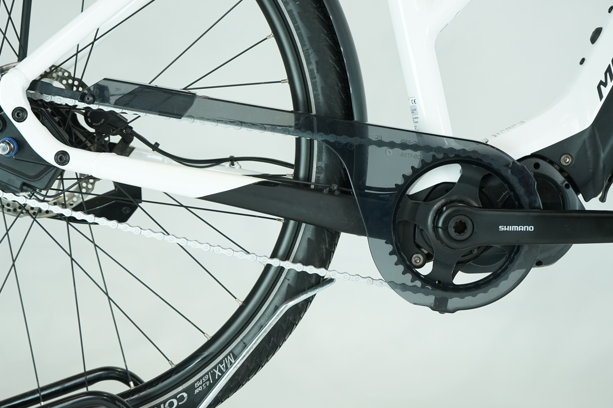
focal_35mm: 74
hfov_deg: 27.3
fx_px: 1260
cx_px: 298
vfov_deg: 18.4
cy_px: 226
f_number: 5.6
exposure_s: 1/200
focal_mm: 64
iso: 1600
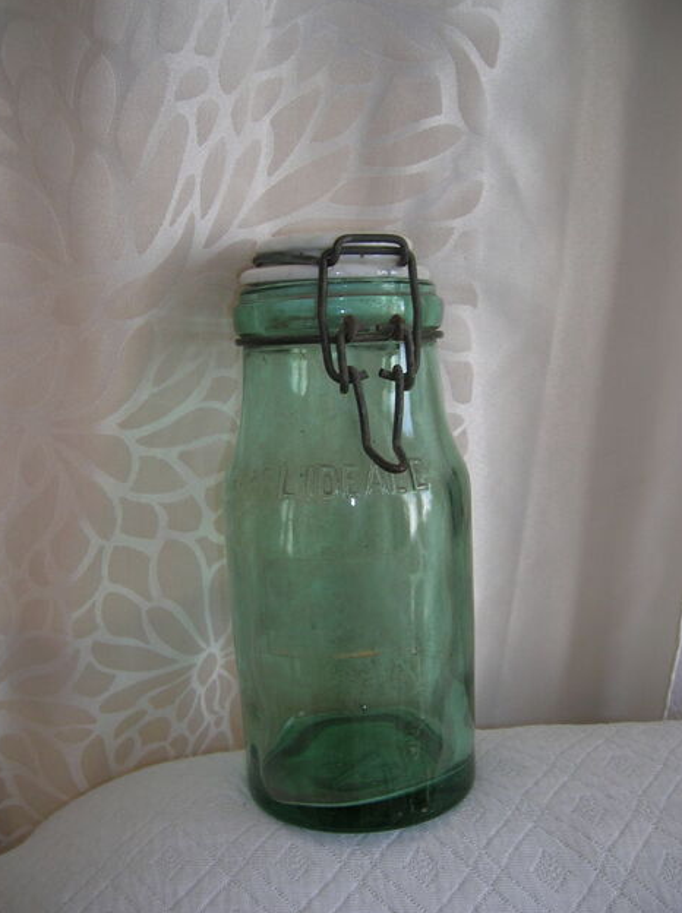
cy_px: 461
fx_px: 922
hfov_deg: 40.6
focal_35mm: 35
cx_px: 335
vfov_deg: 52.7
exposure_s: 1/30
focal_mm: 5.7
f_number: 2.9
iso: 50
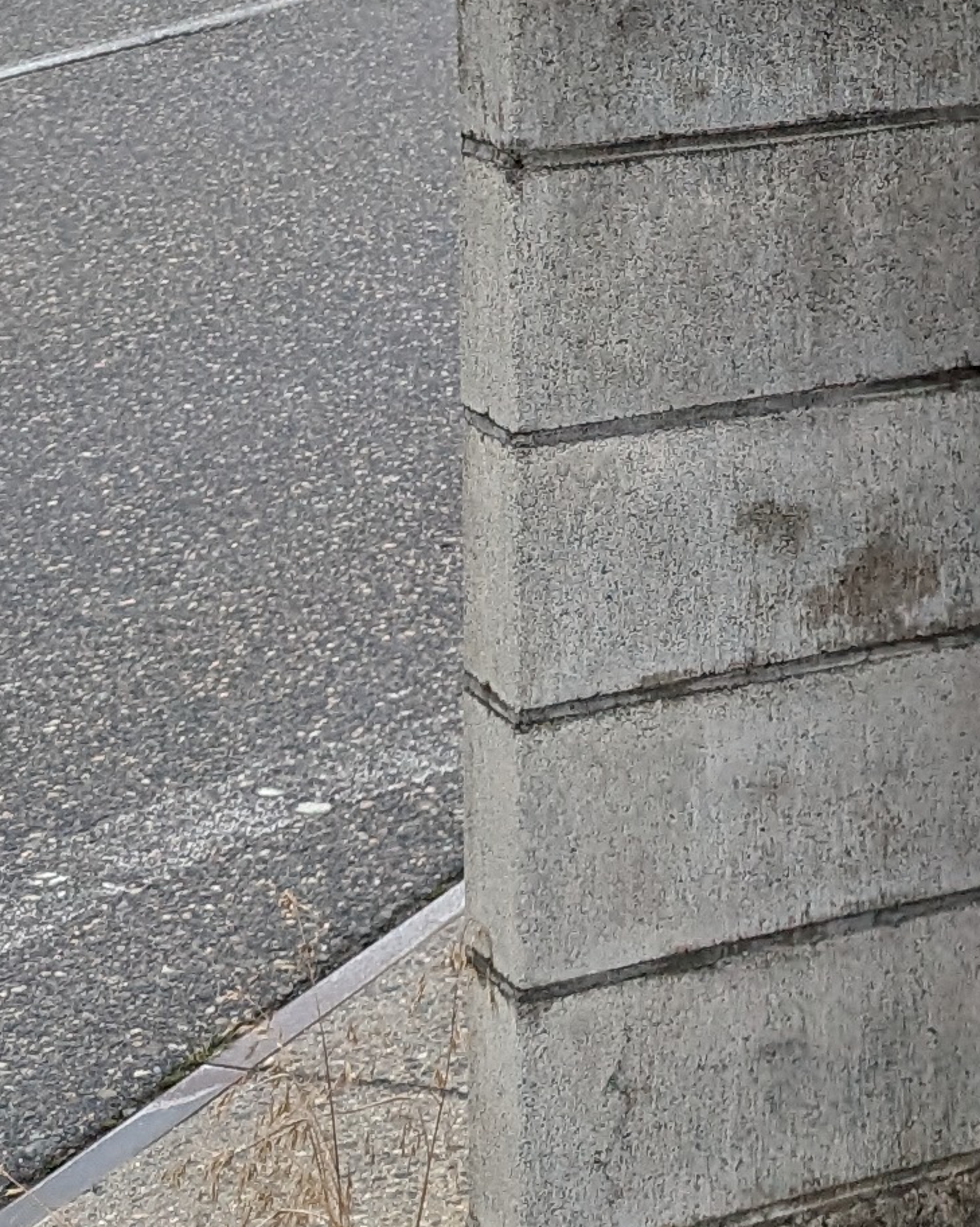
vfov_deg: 16.8
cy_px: -526
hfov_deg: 13.9
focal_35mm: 105
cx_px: 1406
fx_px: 3809
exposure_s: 1/2262
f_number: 1.85
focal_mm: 6.81
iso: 46
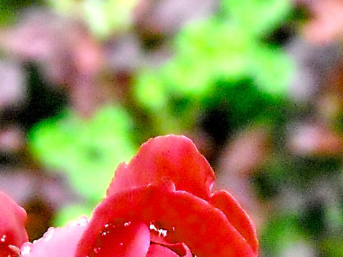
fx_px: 3814
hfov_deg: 5.1
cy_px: 334
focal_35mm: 385
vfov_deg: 3.8
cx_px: 154
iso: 800
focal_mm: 17.1
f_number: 4.7
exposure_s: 1/218
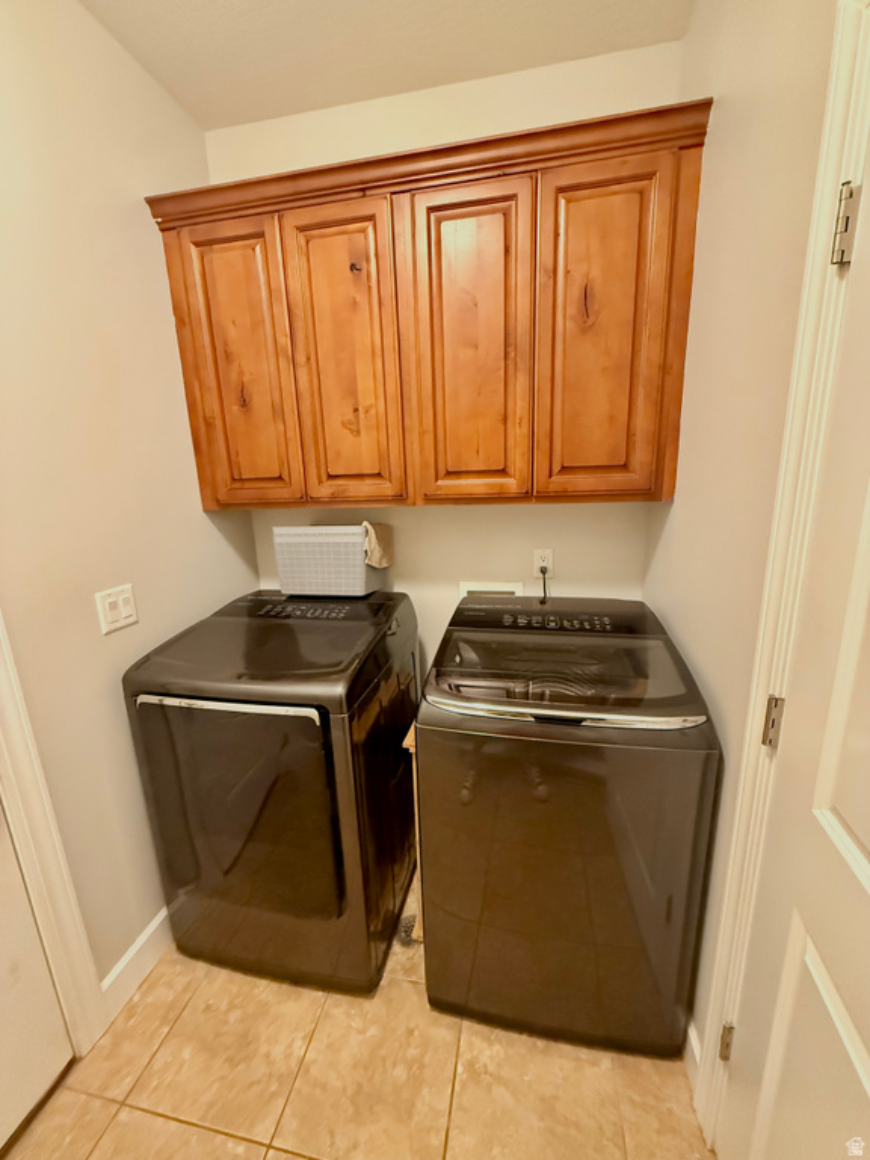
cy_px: 580
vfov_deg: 102.1
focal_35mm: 14
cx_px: 435
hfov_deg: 85.7
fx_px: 469
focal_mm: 2.22
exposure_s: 1/60
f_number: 2.2
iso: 1250
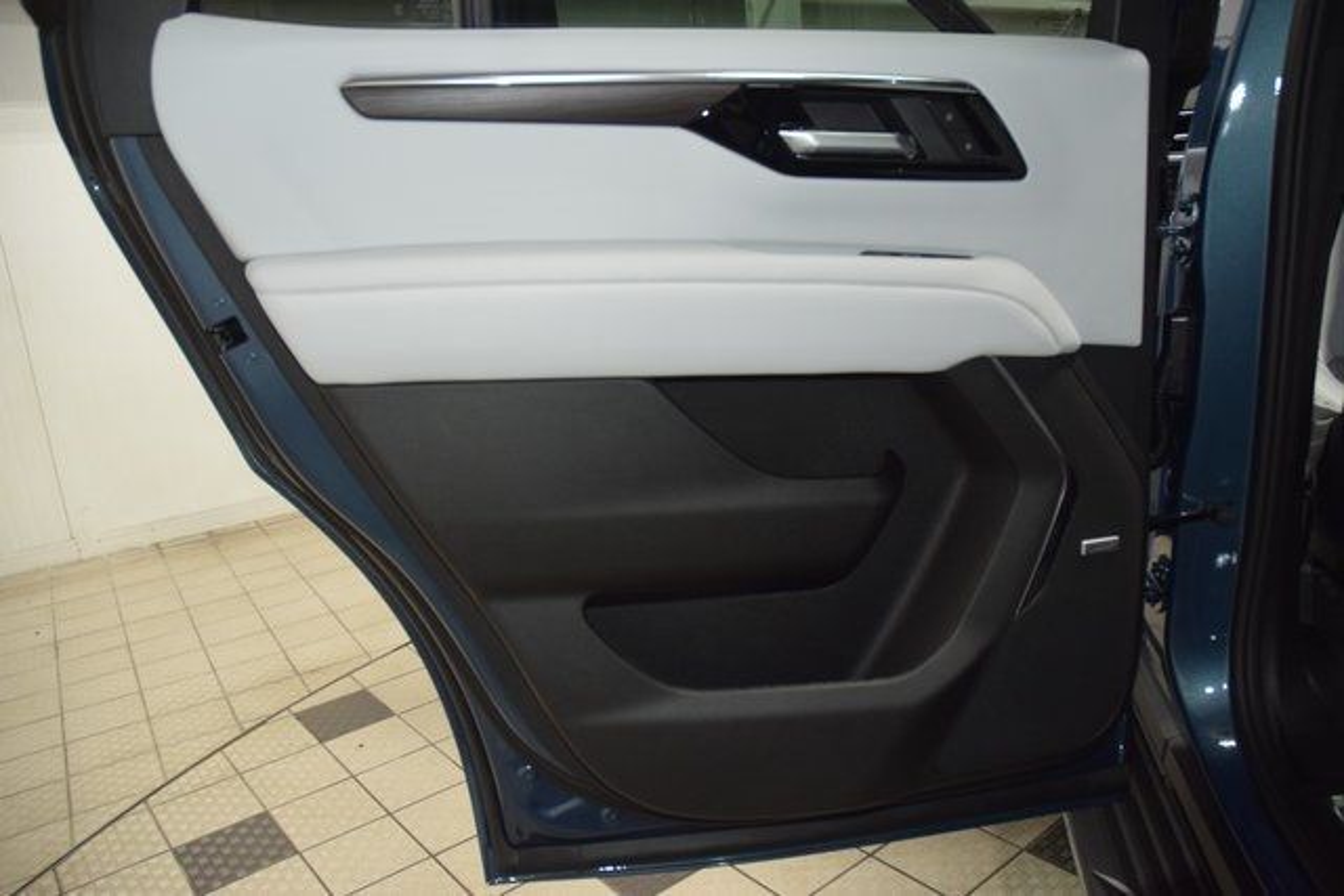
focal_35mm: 27
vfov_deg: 48.0
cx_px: 672
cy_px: 448
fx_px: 1008
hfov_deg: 67.4
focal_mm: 18
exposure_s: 1/60
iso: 1000
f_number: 3.5
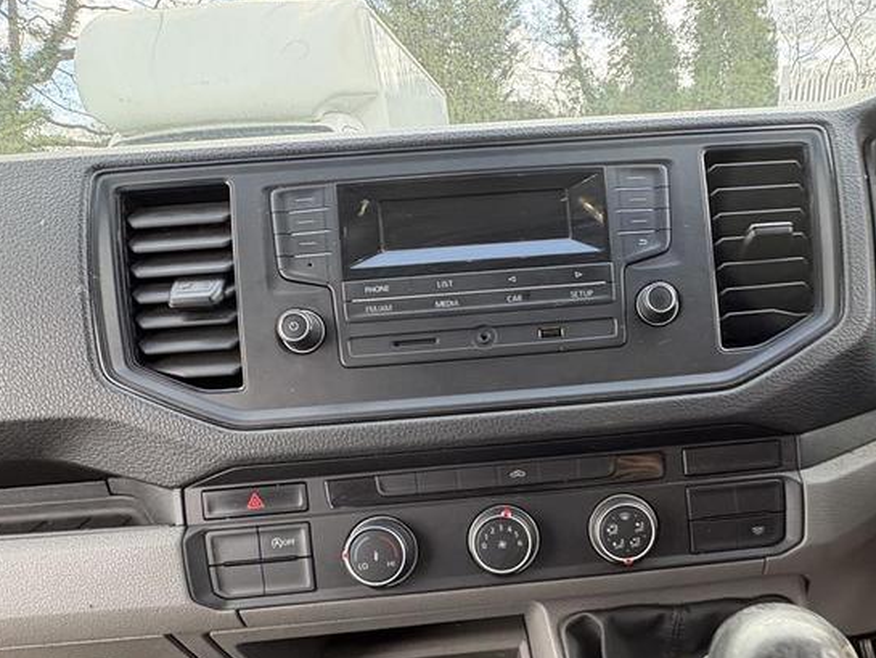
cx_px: 582
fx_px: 582
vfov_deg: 57.4
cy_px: 446
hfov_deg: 71.8
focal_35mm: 23
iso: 160
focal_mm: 2.22
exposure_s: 1/99
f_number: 2.2
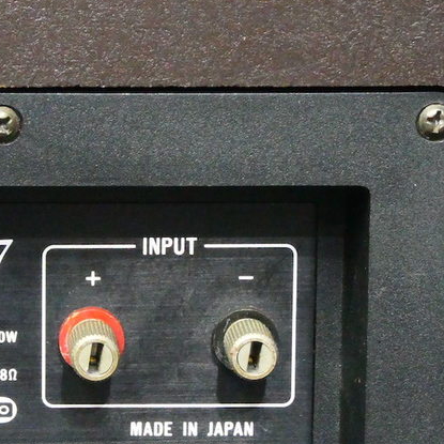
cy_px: 336
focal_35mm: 235
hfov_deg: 7.4
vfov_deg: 7.4
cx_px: 17
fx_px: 3410
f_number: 6.3
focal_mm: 20.6
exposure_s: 1/5
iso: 1600
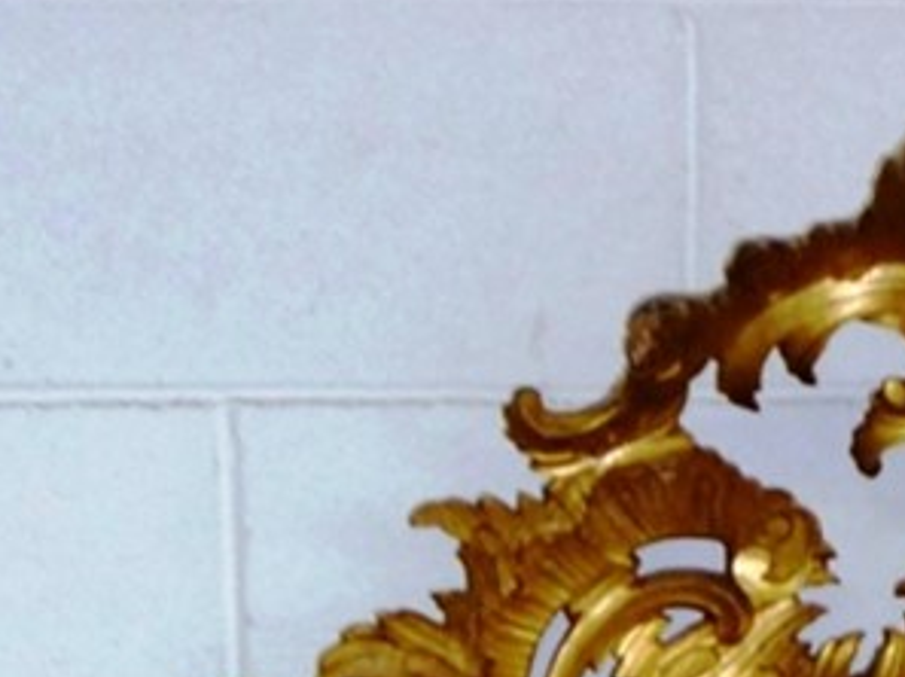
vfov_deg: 12.3
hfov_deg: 16.7
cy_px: 894
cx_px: 850
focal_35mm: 116
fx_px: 3029
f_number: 4.5
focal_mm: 7.5
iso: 200
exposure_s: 1/30
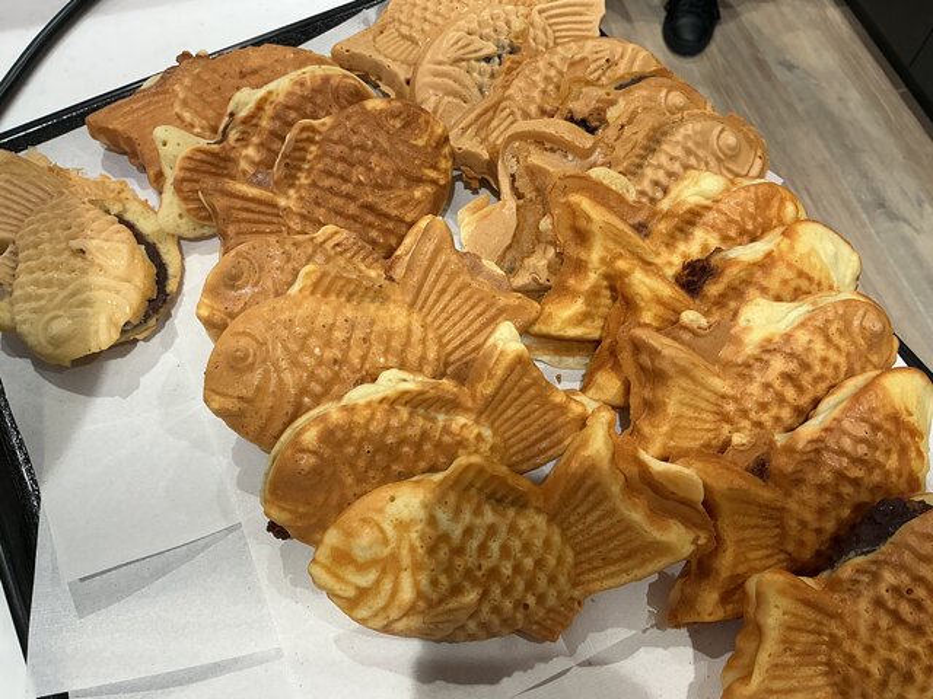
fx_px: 782
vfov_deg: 48.2
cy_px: 350
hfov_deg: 61.7
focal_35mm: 29
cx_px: 466
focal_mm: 3
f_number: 1.8
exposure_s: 1/120
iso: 40
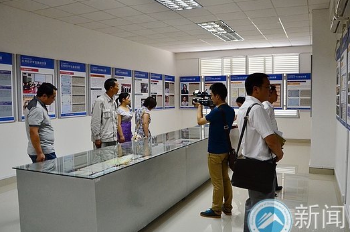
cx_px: 188
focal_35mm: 31
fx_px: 301
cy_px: 120
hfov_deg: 60.3
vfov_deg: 42.1
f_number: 4.5
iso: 2000
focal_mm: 18
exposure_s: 1/160
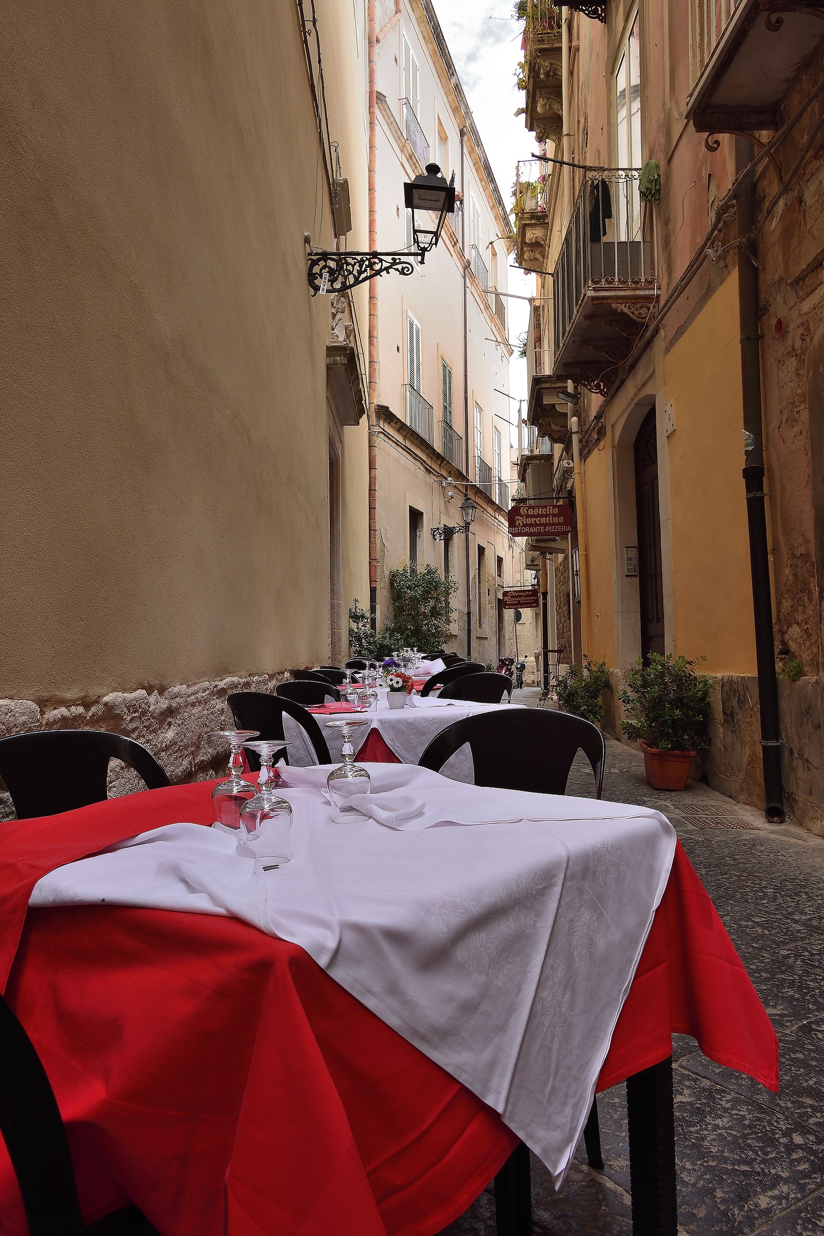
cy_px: 618
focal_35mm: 27
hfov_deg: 47.9
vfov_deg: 67.4
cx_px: 412
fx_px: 927
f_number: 8
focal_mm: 18
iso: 100
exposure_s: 1/40
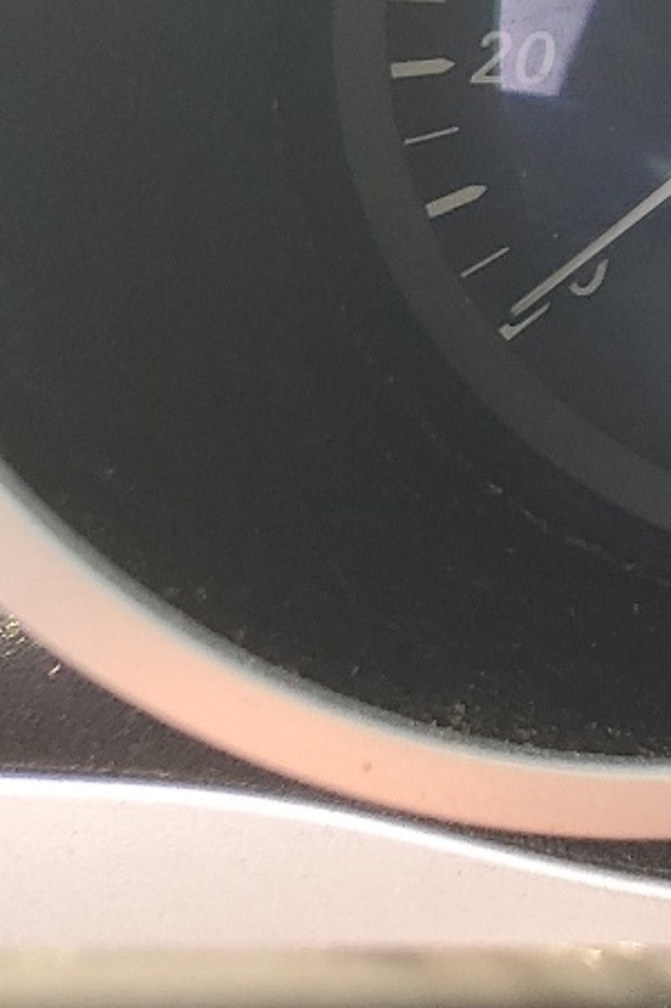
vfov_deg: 20.1
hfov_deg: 11.3
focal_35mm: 96
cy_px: -159
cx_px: 1722
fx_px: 2688
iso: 50
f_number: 1.5
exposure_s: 1/182
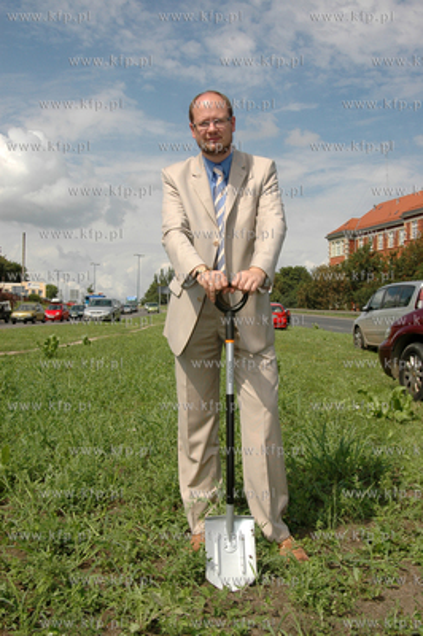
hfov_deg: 36.8
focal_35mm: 36
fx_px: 636
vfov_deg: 53.2
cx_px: 212
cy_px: 318
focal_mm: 24
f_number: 11
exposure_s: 1/500
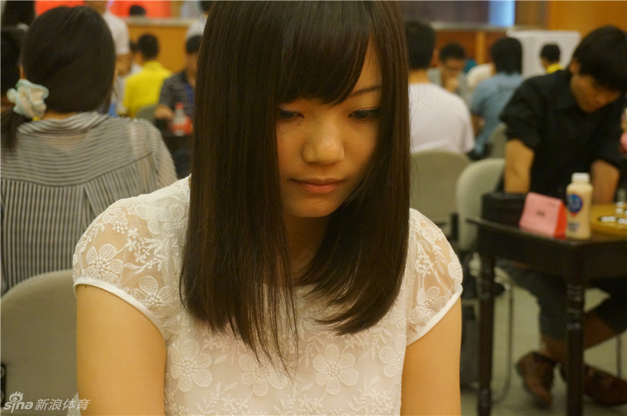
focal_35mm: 64
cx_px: 314
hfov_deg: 31.2
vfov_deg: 21.0
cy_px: 208
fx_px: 1122
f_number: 5.6
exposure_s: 1/60
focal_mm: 43
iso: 3200
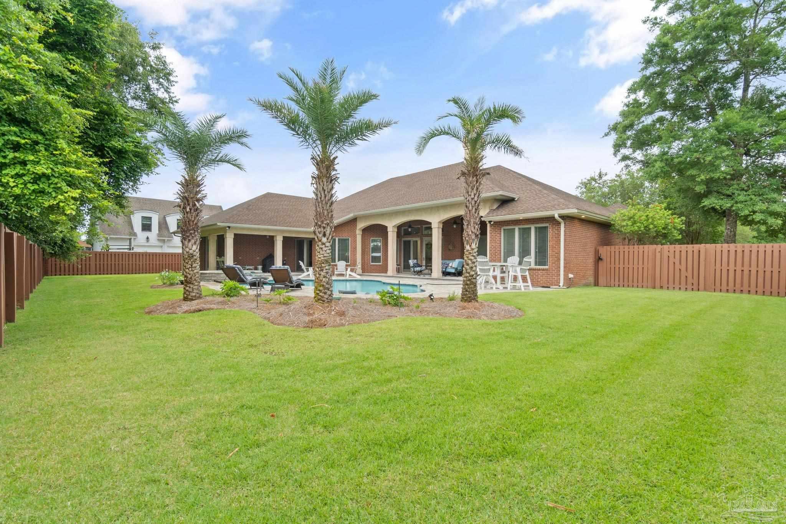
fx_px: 360
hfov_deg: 95.0
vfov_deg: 72.0
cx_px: 393
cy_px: 262
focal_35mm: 16
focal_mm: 11
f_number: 9.5
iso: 100
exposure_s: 1/4
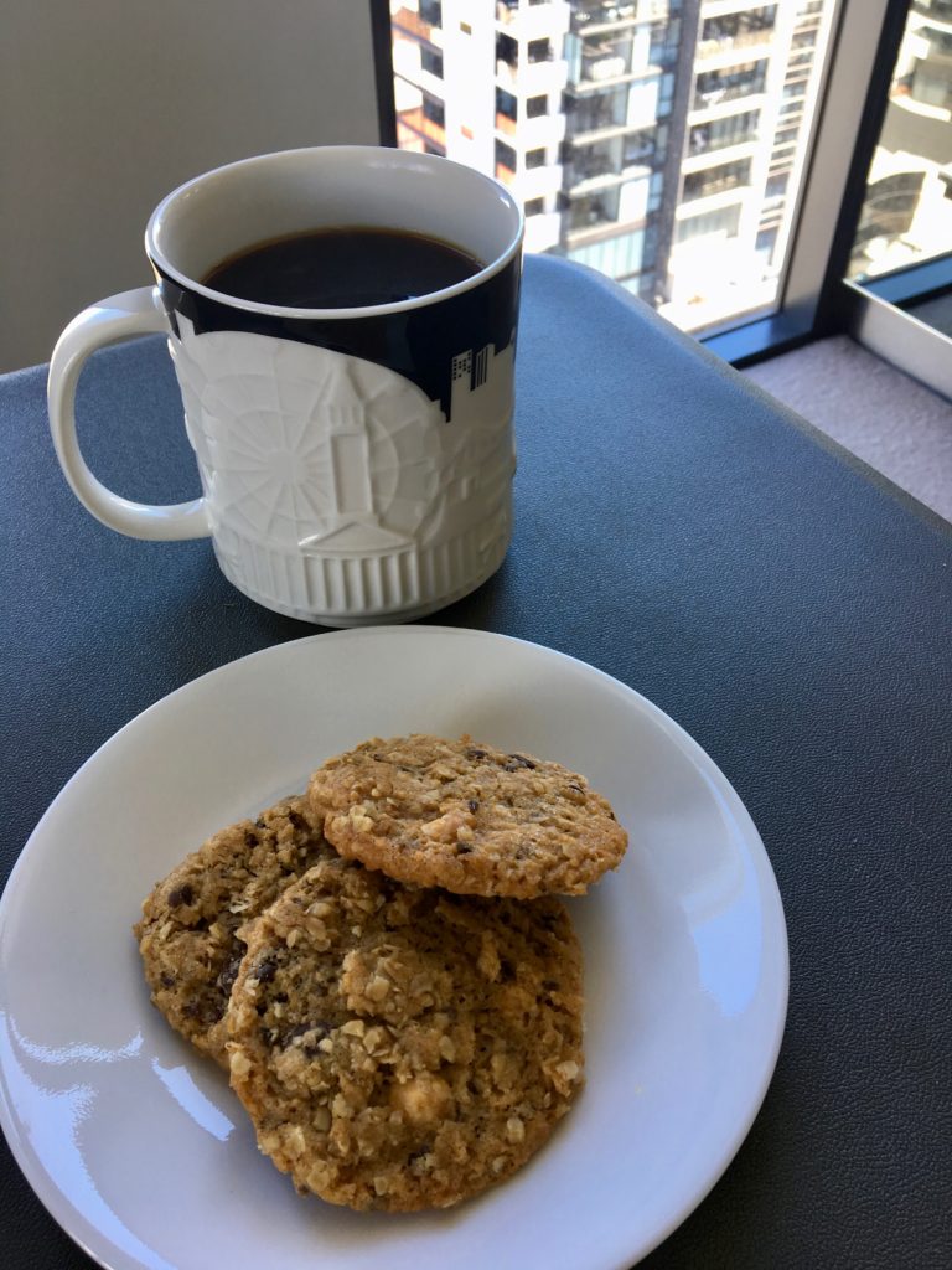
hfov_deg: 48.2
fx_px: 1063
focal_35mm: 29
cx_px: 476
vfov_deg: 61.7
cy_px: 635
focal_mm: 4.15
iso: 25
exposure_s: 1/50
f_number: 2.2
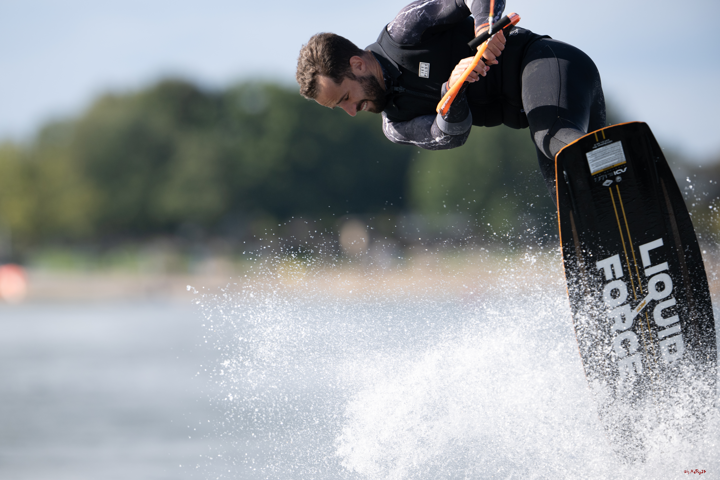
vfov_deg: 3.4
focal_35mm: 400
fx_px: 7999
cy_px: 240
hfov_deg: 5.2
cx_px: 360
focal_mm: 400
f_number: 4.5
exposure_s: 1/2500
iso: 400
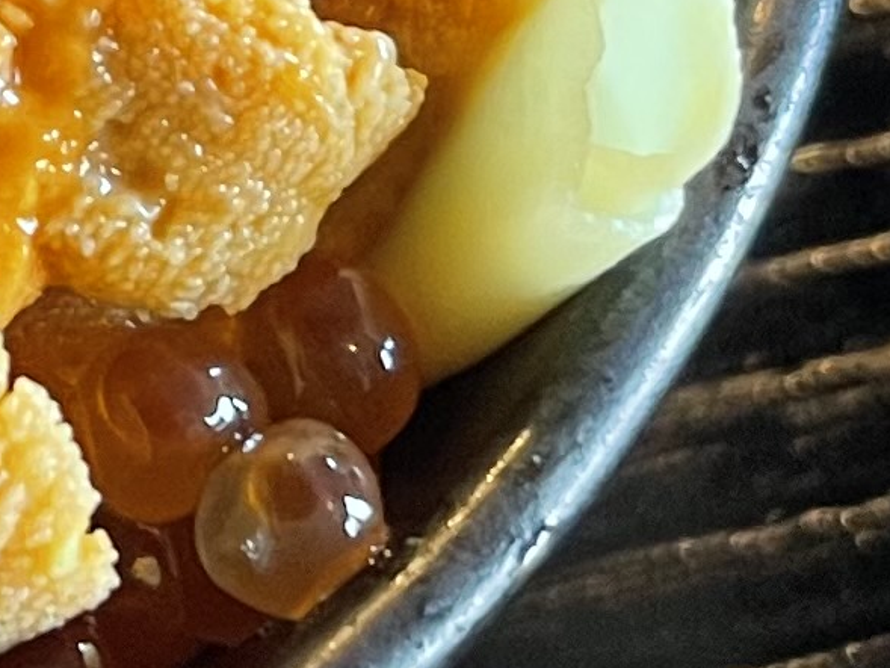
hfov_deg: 11.3
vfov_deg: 8.5
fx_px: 4397
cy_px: -332
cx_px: -168
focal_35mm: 171
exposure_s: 1/50
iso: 320
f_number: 1.6
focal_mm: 5.1
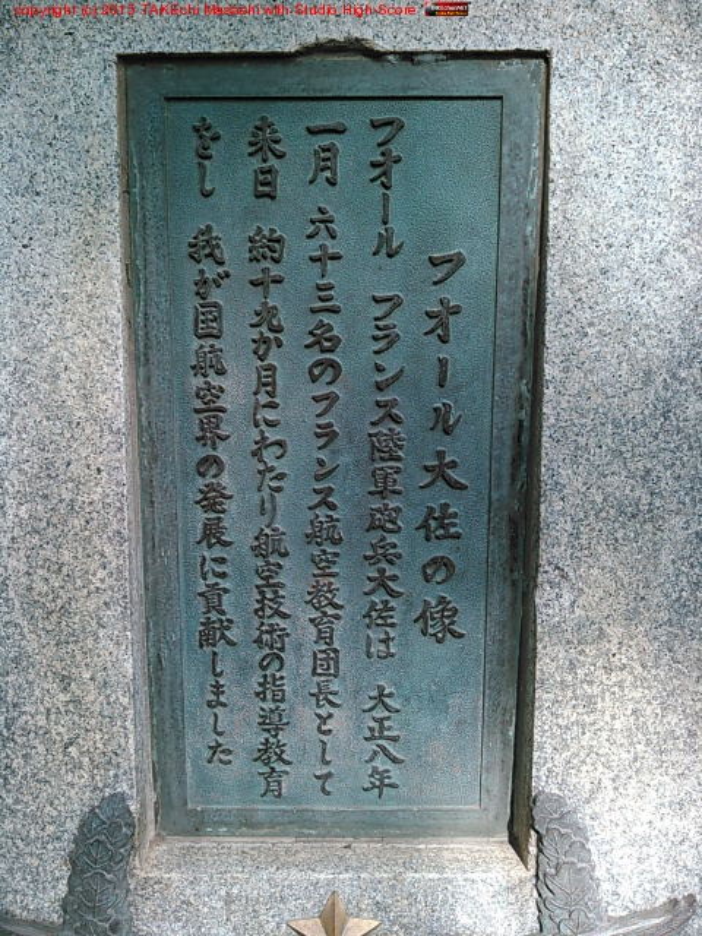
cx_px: 351
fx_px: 811
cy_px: 468
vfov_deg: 60.0
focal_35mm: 30
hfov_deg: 46.8
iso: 100
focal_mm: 4
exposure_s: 1/106
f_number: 2.4
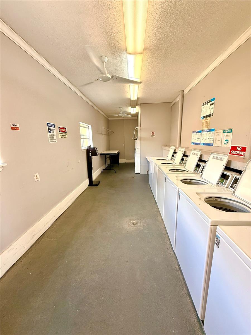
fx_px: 135
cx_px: 126
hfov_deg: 85.7
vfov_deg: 102.1
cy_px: 168
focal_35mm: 14
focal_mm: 2.22
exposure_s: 1/99
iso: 160
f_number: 2.2
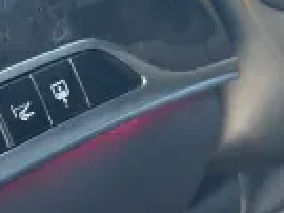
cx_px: 19
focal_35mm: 128
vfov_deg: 11.6
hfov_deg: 15.2
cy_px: 108
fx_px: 1049
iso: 250
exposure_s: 1/60
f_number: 1.78
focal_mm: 6.76
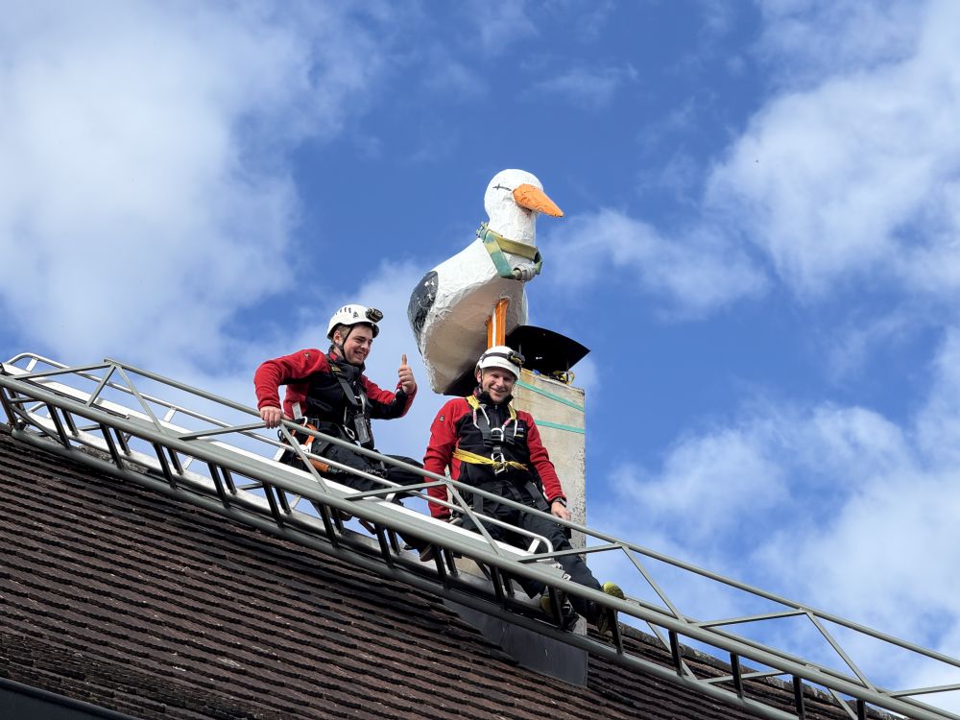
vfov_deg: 12.3
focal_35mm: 120
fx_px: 3328
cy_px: 360
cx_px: 480
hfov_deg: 16.4
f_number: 2.8
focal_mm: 15.66
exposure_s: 1/1130
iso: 50
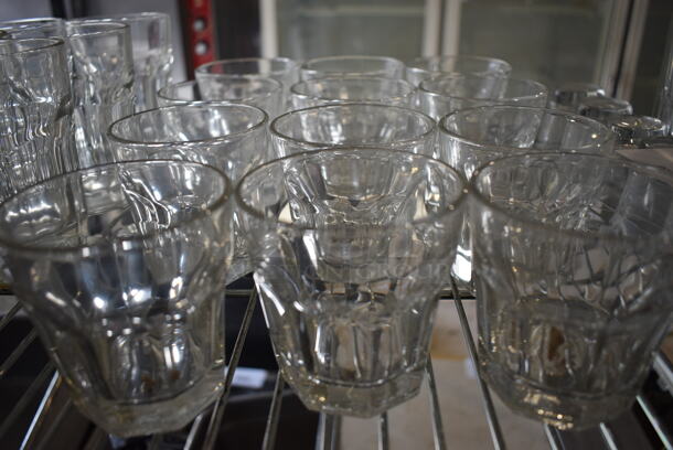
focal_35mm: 30
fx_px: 561
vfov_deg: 43.7
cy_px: 225
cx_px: 336
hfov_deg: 61.9
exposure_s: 1/250
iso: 500
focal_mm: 20
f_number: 3.5
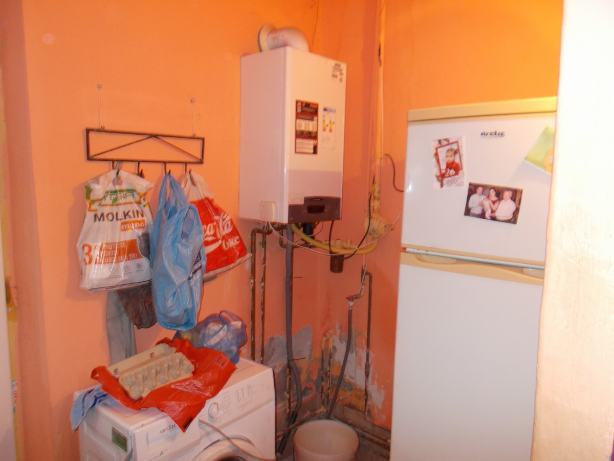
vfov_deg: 53.1
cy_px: 230
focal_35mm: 26
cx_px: 307
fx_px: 461
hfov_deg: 67.3
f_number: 3.2
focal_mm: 4.6
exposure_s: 1/25
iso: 200
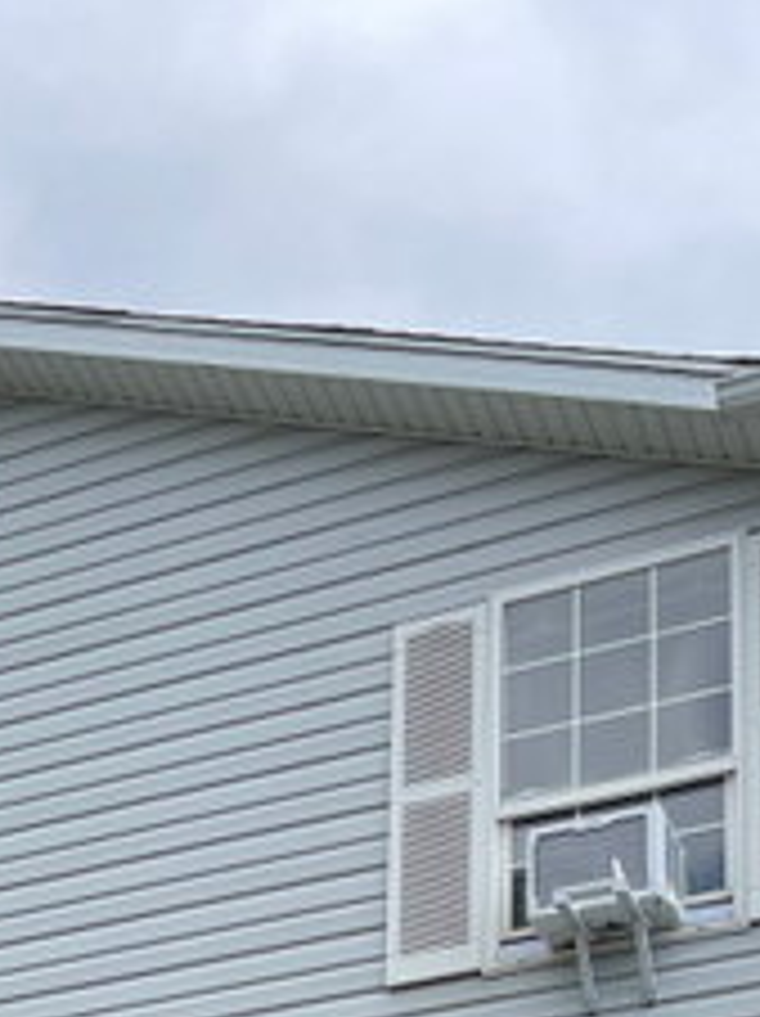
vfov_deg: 19.3
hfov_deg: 17.0
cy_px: 1647
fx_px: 2493
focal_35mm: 85
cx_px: 13
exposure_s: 1/2660
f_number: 1.6
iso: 32
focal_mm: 5.1
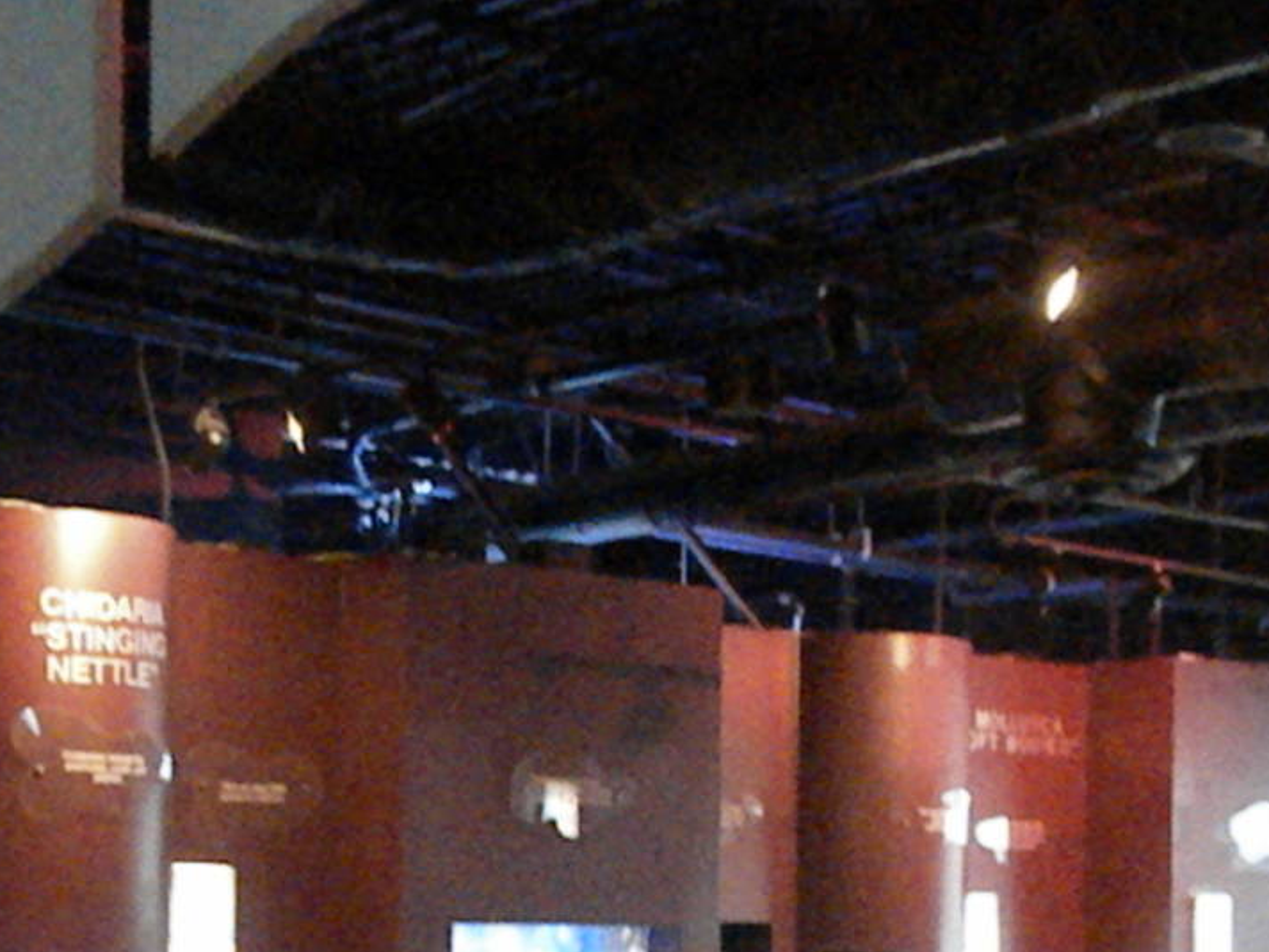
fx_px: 3043
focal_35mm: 83
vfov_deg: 17.2
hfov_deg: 23.5
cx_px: 541
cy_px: 1023
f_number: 3.5
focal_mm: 6.6
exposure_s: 1/29
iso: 3200
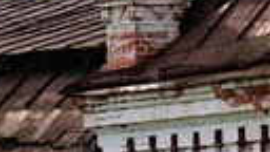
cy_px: 227
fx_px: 3945
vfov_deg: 2.2
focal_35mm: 551
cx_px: 344
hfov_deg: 3.9
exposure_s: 1/1250
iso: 250
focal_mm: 50
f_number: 4.5
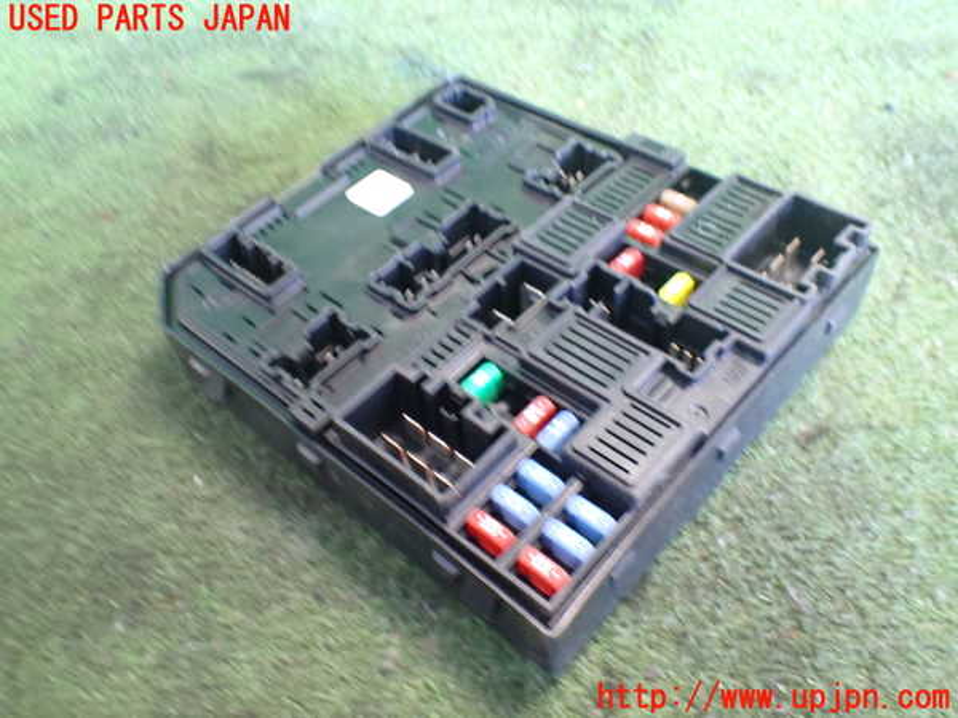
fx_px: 830
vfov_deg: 46.8
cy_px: 359
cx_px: 479
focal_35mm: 30
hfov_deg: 60.0
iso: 1000
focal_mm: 5.4
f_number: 2.3
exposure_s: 1/30
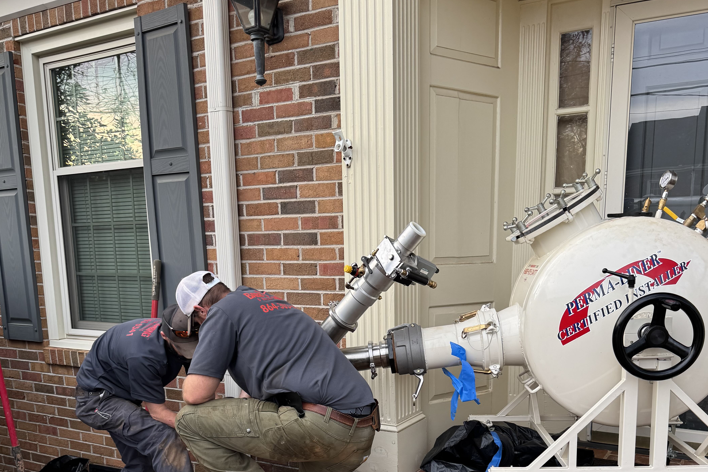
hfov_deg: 55.8
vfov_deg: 37.4
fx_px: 669
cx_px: 353
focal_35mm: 34
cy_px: 380
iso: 80
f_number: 1.78
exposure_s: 1/121
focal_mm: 6.76
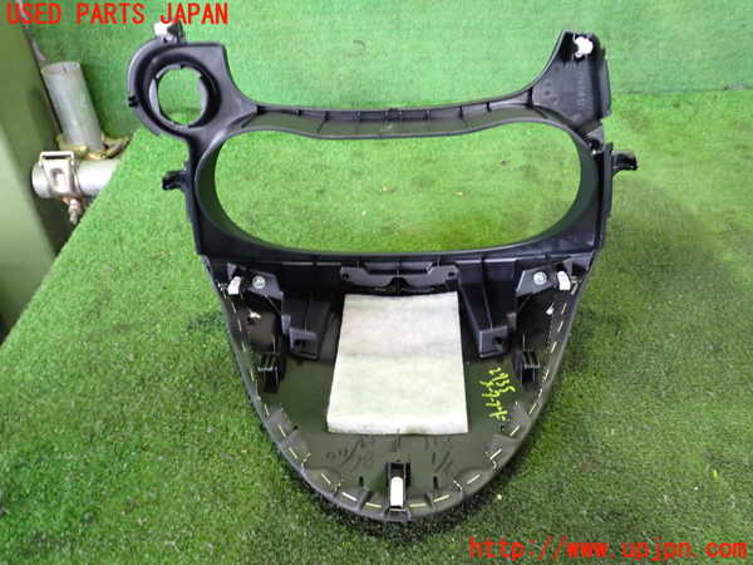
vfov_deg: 46.8
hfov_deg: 60.0
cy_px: 282
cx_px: 376
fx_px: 653
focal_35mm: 30
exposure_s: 1/30
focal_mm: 5.4
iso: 640
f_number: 2.3
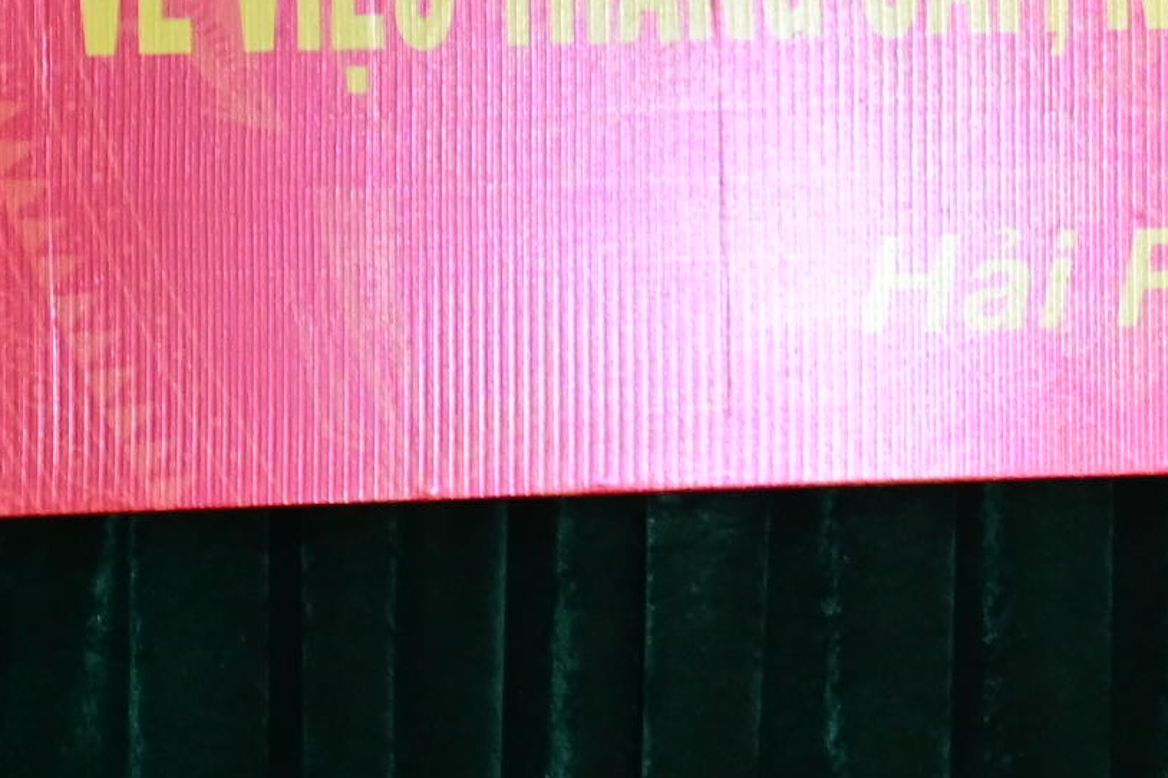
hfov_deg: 7.1
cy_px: -254
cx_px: 3162
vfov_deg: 5.1
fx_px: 8659
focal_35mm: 267
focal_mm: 48
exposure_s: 1/100
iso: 2500
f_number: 5
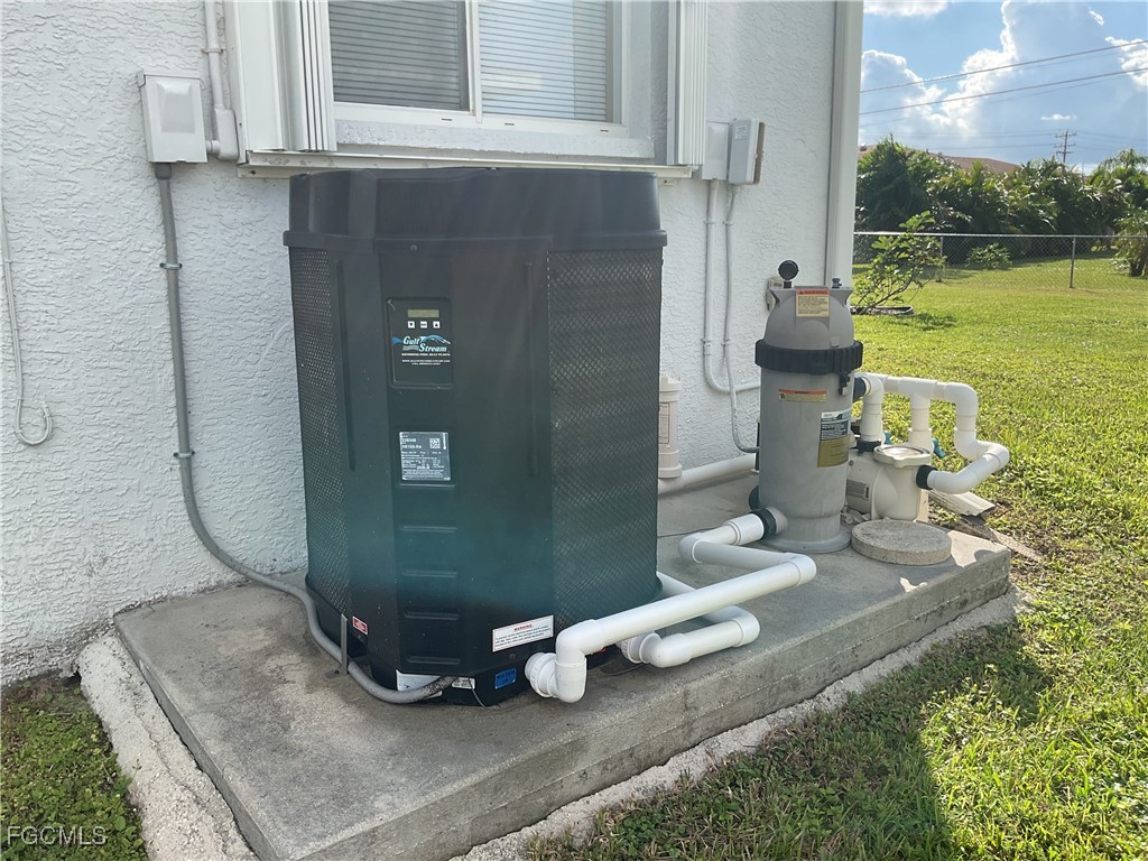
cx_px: 574
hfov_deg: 61.7
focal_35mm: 29
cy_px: 430
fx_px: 962
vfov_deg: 48.2
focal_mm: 3
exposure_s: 1/978
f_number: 1.8
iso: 16
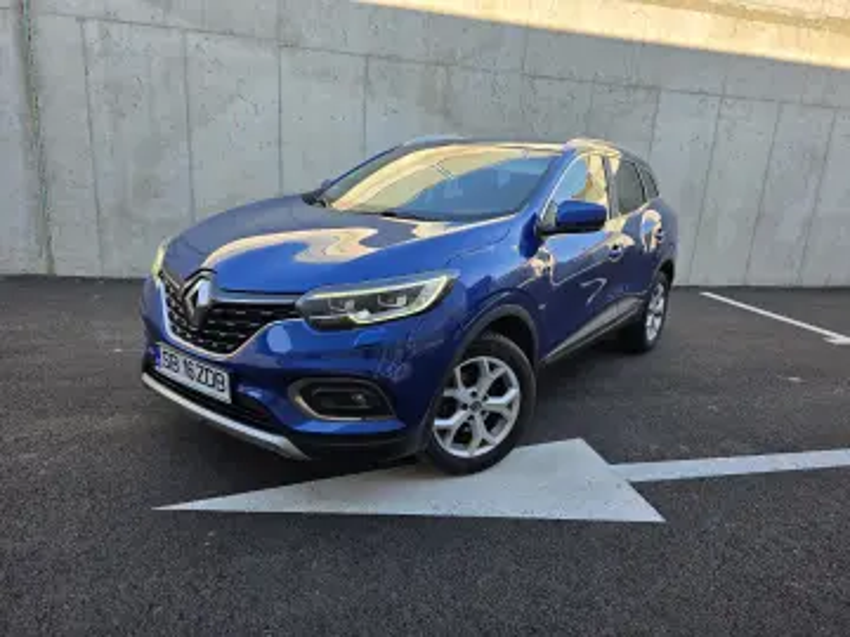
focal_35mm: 23
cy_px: 318
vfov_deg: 58.9
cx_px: 425
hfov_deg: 73.9
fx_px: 565
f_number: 1.7
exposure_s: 1/1457
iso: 80
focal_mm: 6.3
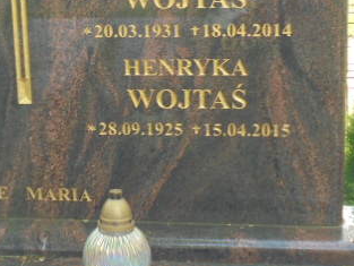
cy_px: 48
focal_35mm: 88
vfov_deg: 16.6
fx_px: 900
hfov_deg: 22.0
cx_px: 86
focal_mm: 7.8
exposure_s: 1/60
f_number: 4.5
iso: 100
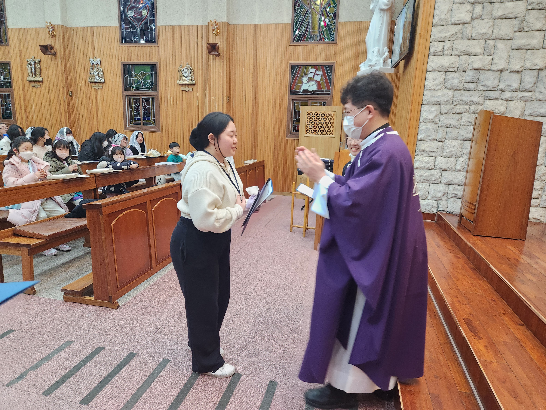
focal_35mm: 23
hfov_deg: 73.9
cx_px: 273
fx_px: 363
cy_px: 205
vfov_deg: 58.9
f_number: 1.8
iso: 500
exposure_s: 1/60
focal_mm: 5.4
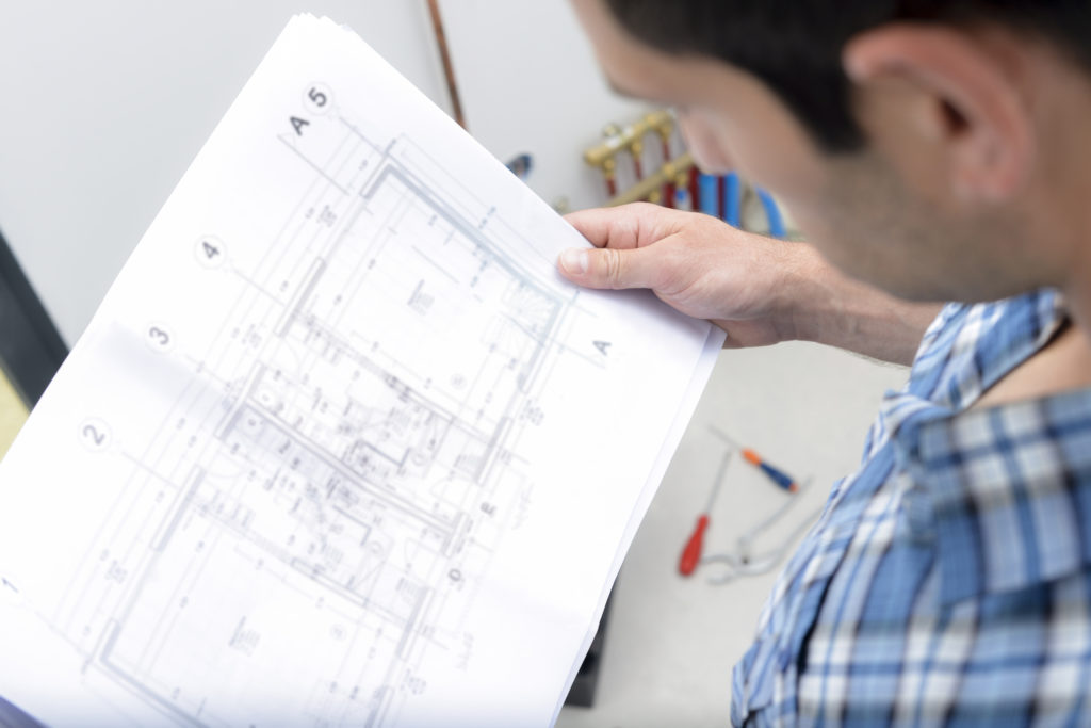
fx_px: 1515
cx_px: 546
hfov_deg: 39.6
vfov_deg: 27.0
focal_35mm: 50
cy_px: 364
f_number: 6.3
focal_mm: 50
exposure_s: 1/250
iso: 100
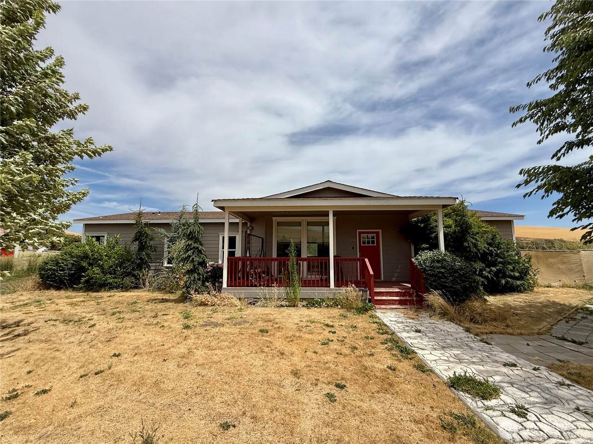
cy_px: 222
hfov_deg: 102.1
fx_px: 240
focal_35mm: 14
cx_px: 296
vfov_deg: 85.6
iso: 50
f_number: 2.2
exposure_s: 1/3663
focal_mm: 2.22
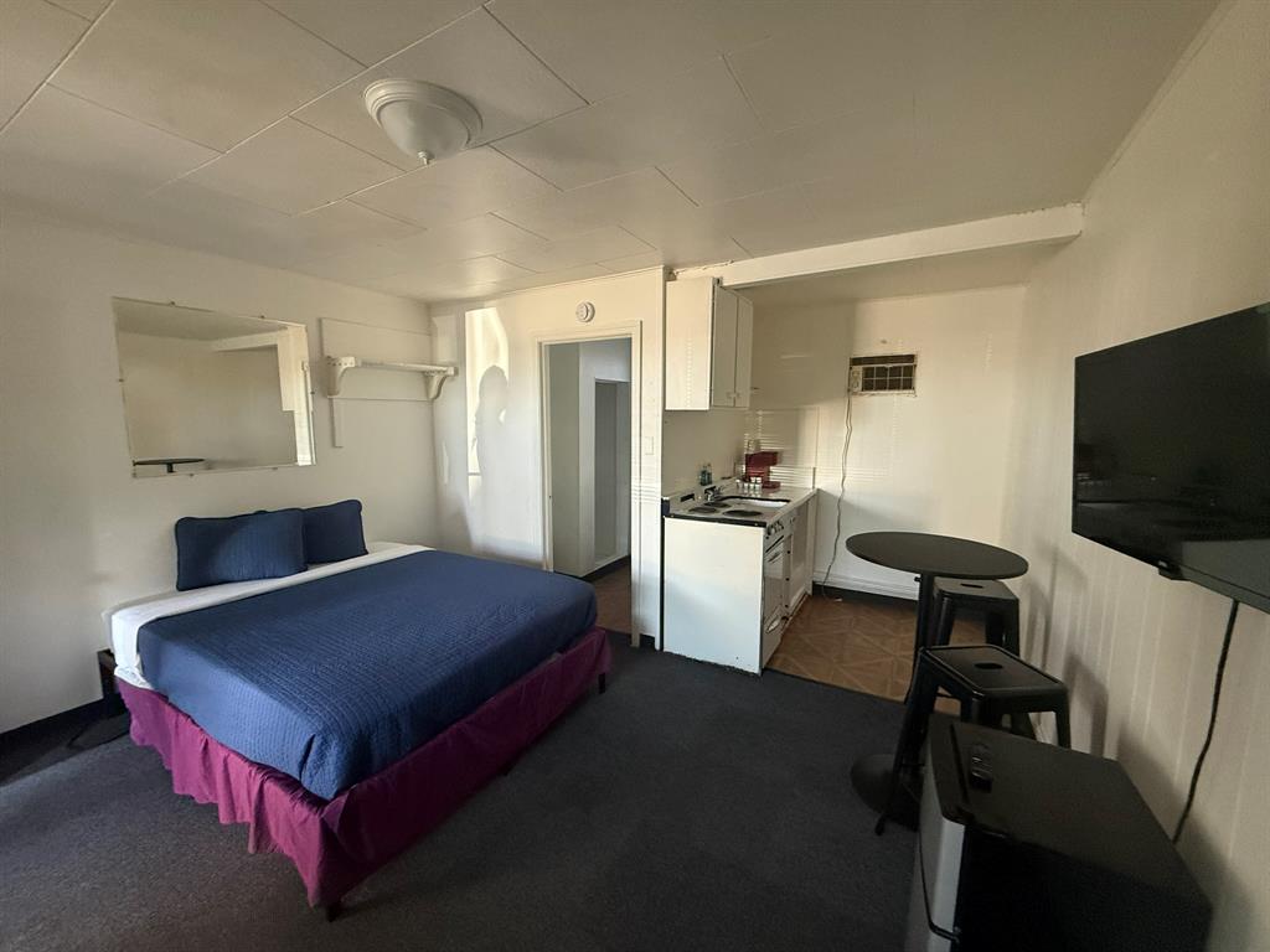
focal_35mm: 14
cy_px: 476
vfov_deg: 85.7
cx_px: 635
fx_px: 514
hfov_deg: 102.1
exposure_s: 1/60
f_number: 2.2
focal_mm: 2.22
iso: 400
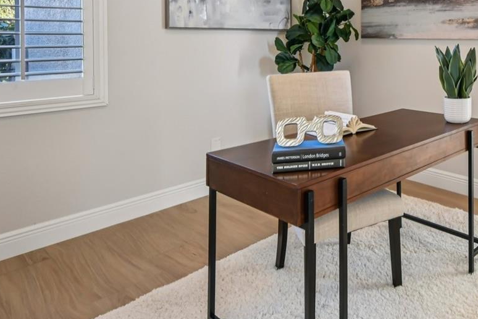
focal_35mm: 31
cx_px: 406
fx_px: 412
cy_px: 49
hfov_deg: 54.5
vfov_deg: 40.0
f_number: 8
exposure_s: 1/10
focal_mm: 15
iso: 400
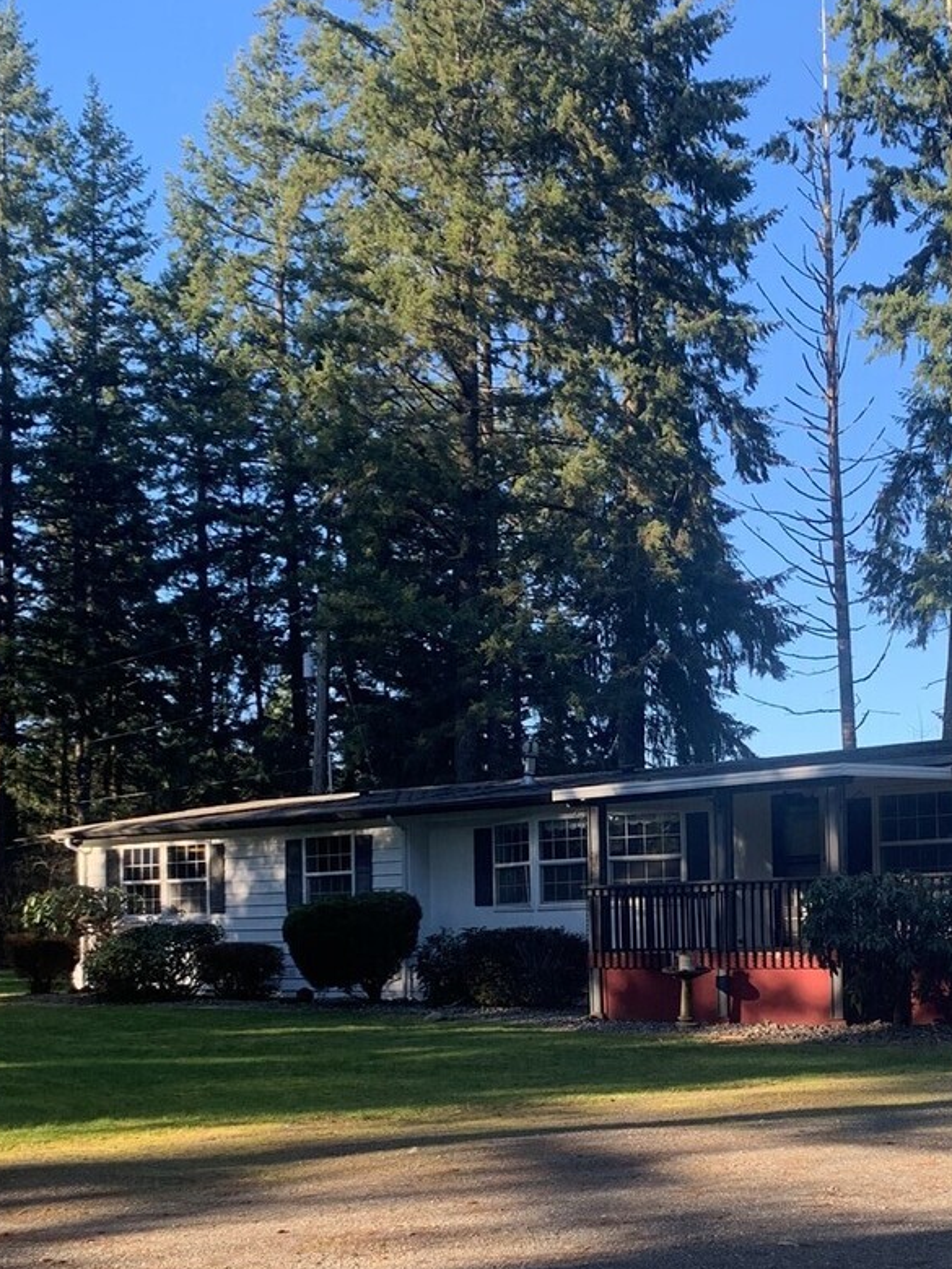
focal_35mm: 48
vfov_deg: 39.0
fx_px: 1760
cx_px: 649
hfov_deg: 30.0
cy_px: 888
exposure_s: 1/402
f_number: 1.8
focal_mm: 4.25
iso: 25
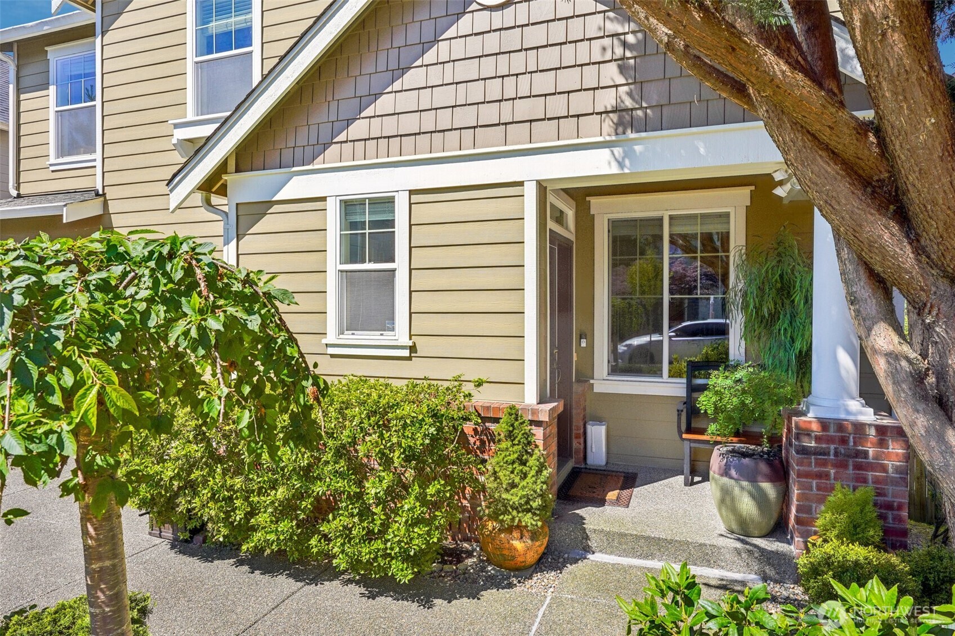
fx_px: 557
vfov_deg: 59.5
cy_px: 318
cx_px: 478
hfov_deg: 81.2
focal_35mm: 21
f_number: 8
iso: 100
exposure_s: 1/250
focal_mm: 21
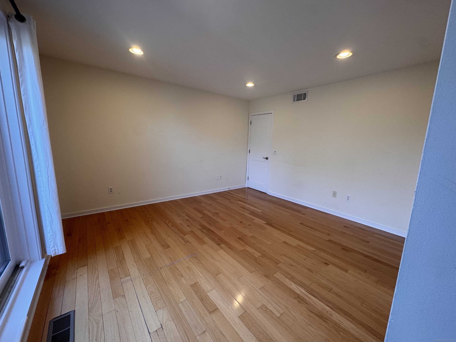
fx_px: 184
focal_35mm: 14
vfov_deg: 85.7
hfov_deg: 102.1
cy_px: 171
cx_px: 228
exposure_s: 1/120
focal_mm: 2.22
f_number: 2.2
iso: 160
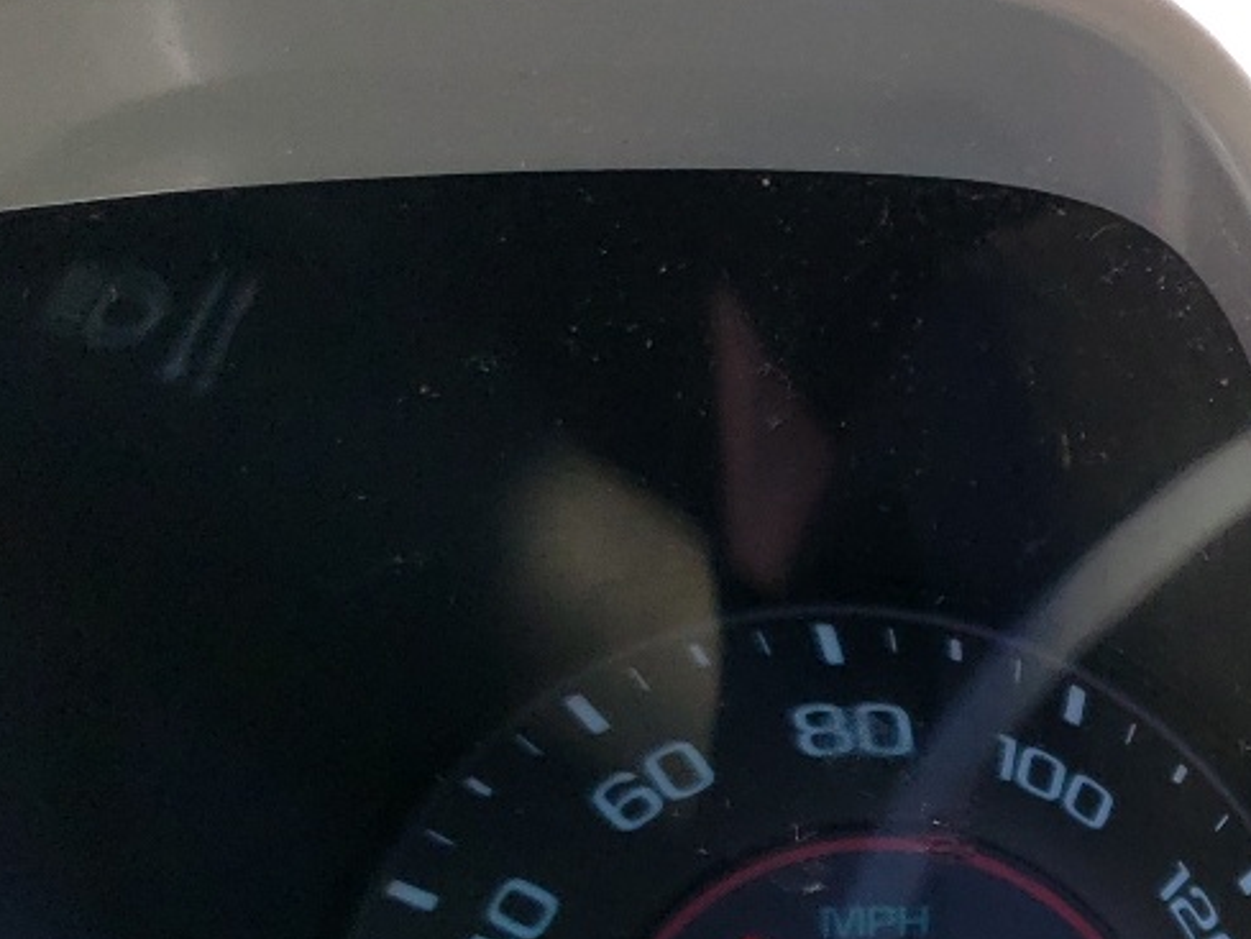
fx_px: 3073
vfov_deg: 16.9
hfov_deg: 20.3
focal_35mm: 85
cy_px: 1013
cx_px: 1778
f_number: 1.5
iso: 50
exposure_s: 1/370
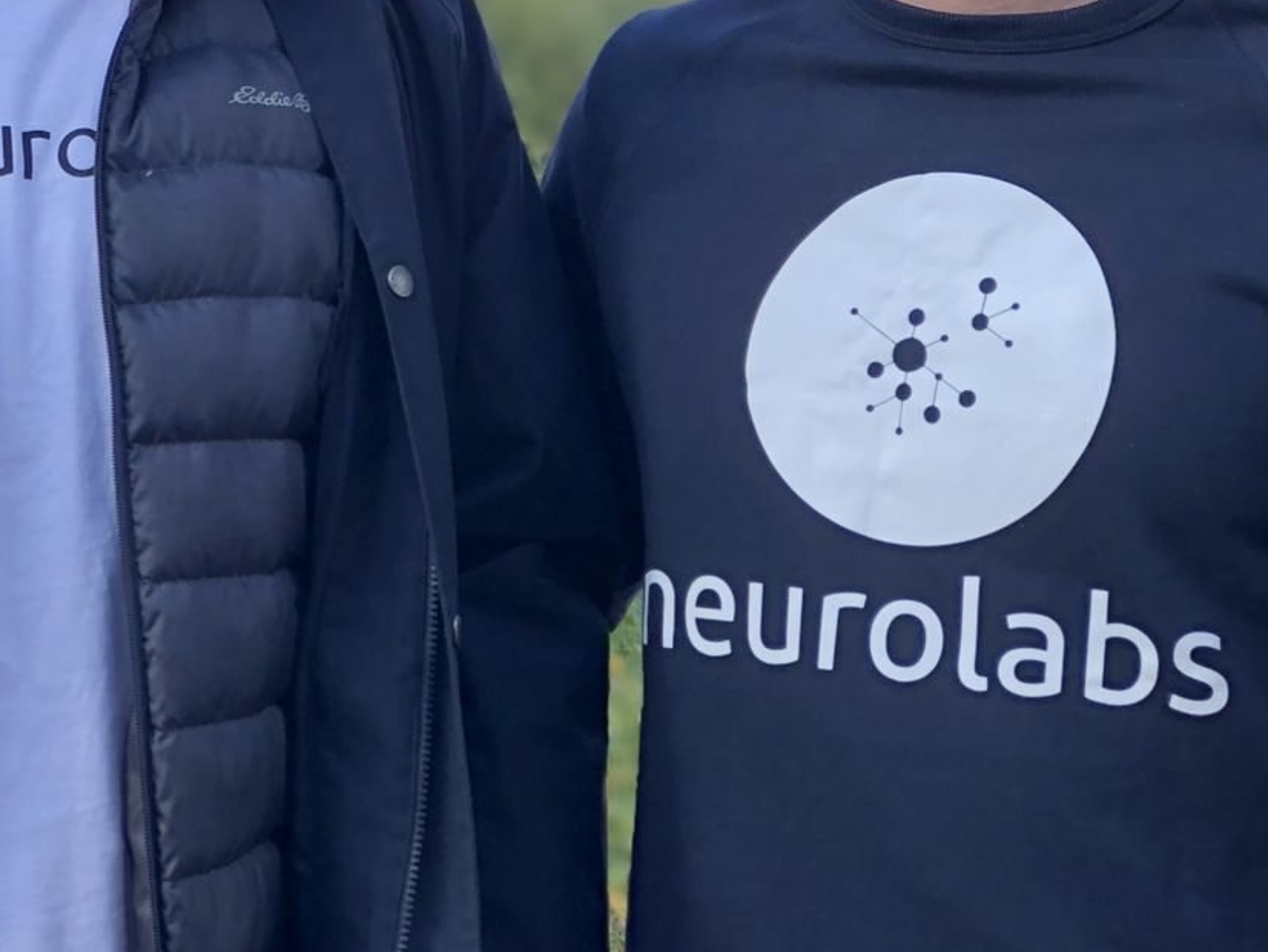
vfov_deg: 10.6
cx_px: -57
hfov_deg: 14.0
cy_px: -92
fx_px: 5056
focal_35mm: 138
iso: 20
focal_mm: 6.6
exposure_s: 1/281
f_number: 2.8
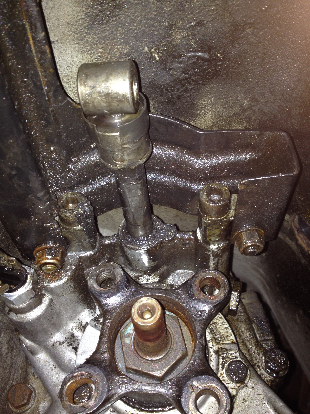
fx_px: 418
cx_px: 155
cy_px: 207
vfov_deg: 52.6
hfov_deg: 40.7
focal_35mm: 35
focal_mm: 4.28
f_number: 2.4
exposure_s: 1/16
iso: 64
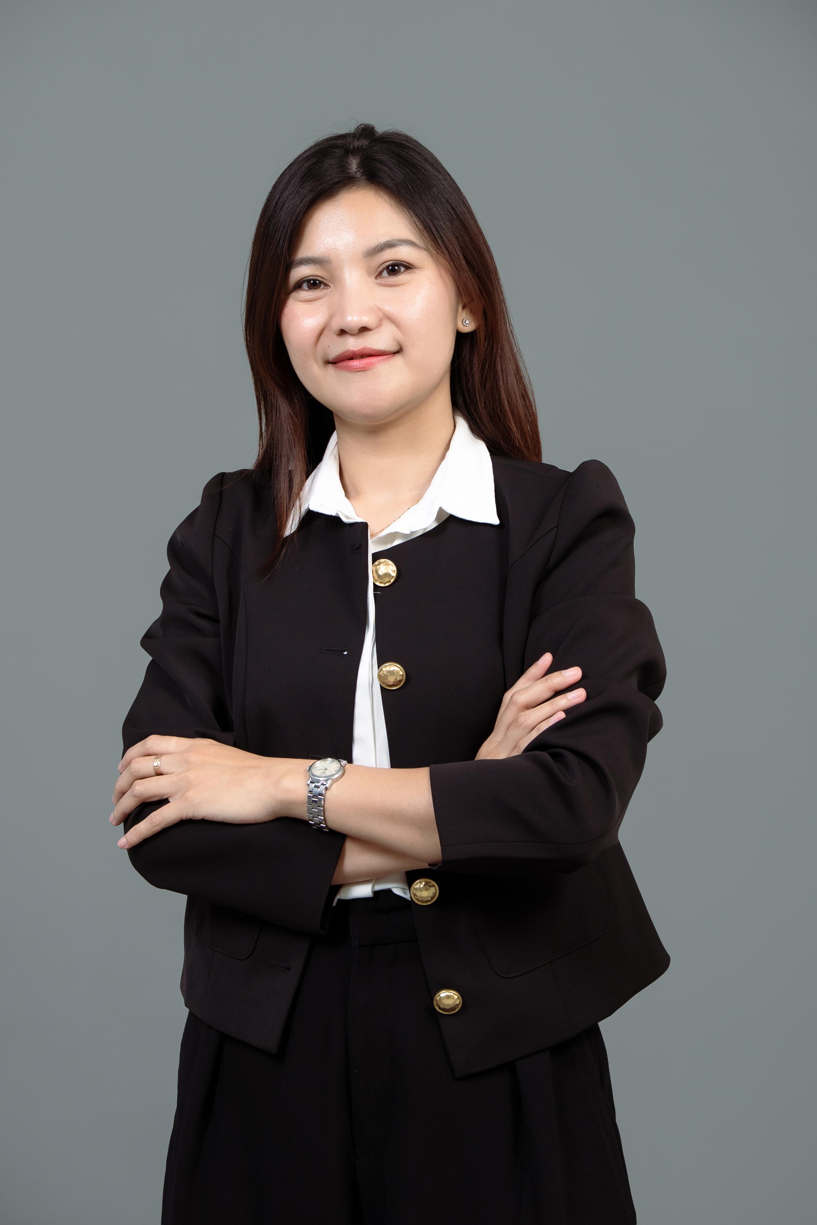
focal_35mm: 102
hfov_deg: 13.4
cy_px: 612
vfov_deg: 20.0
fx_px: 3472
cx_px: 408
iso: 250
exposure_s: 1/160
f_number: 5.6
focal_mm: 68
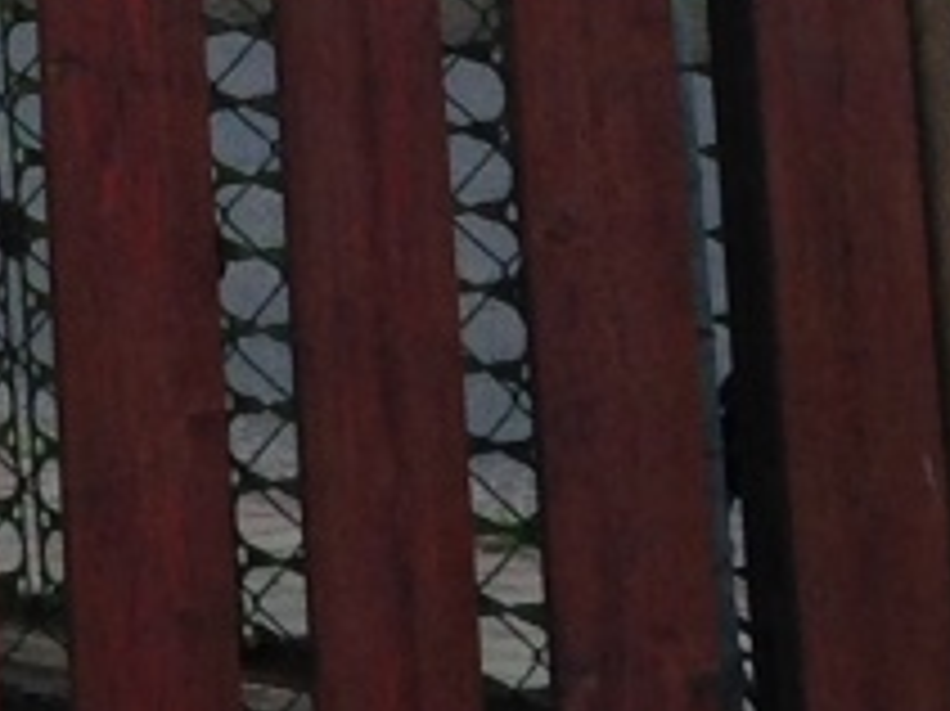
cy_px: -1850
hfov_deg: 7.5
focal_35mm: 255
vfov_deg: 5.3
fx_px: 6994
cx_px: -788
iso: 50
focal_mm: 4.12
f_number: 2.4
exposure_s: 1/1506
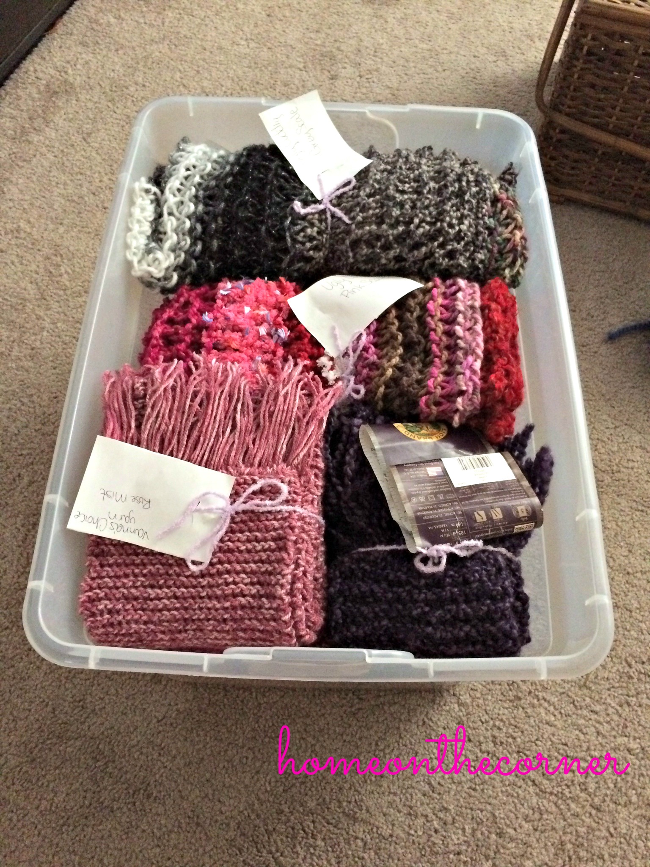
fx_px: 726
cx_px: 325
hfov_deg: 48.2
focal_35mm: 29
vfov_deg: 61.7
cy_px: 434
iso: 400
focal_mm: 4.15
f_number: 2.2
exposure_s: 1/15
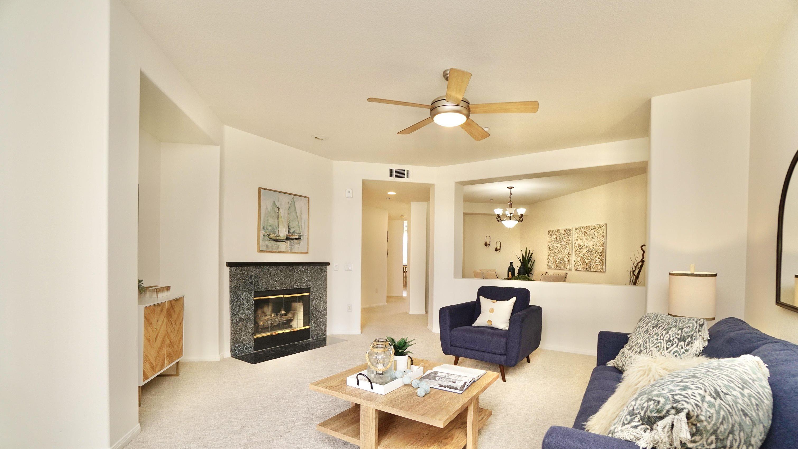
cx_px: 402
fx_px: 339
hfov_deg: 99.4
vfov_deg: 66.6
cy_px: 264
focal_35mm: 16
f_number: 4
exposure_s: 1/160
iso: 400
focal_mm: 10
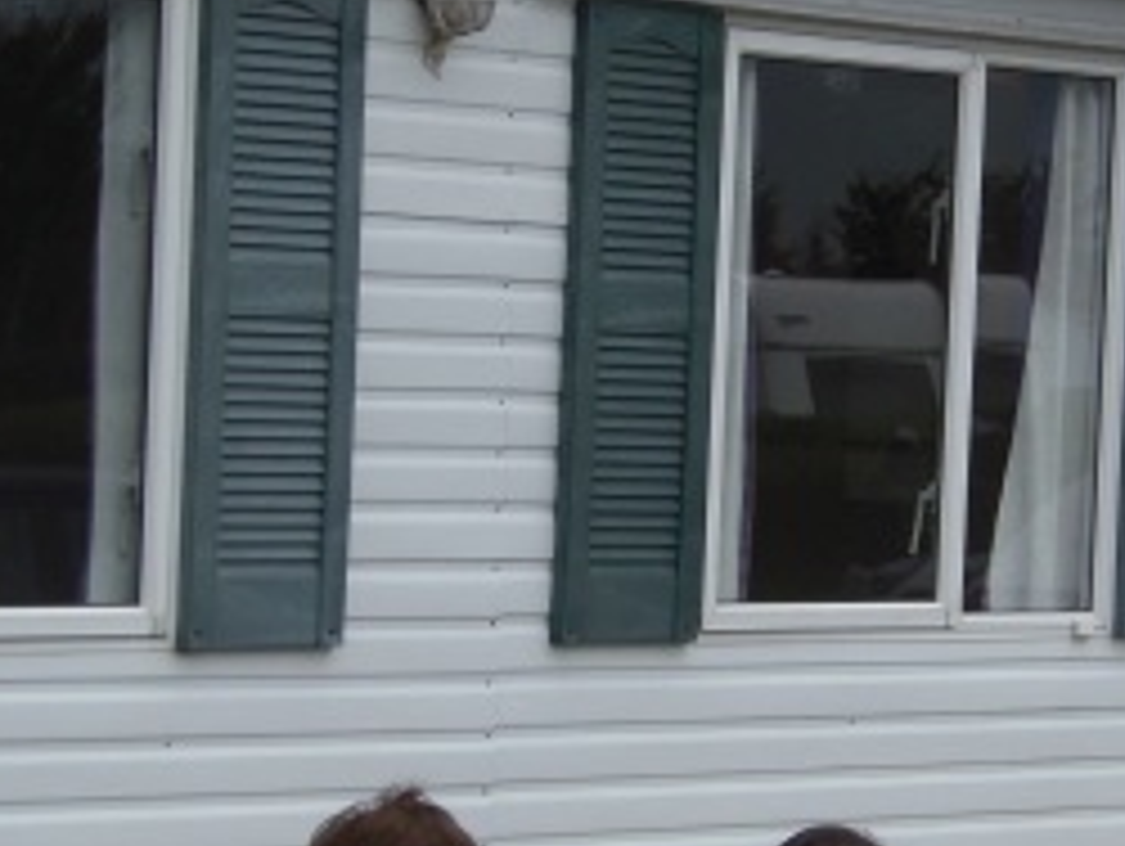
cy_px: 558
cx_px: 734
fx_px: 5237
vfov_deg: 9.2
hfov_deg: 12.2
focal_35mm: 161
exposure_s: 1/320
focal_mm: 11.7
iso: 64
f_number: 4
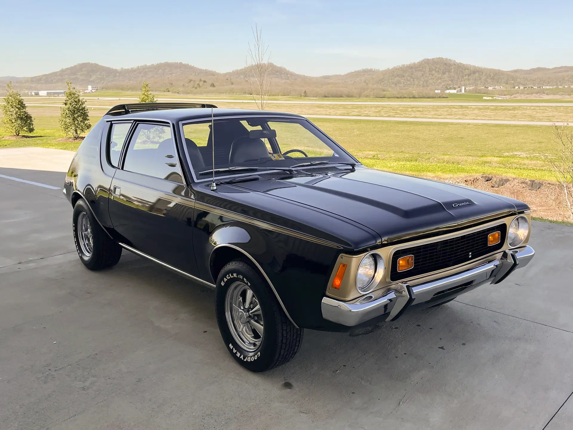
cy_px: 215
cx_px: 286
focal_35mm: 26
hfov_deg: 67.3
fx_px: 430
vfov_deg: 53.1
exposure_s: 1/2000
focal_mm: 4.2
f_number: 1.6
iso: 32
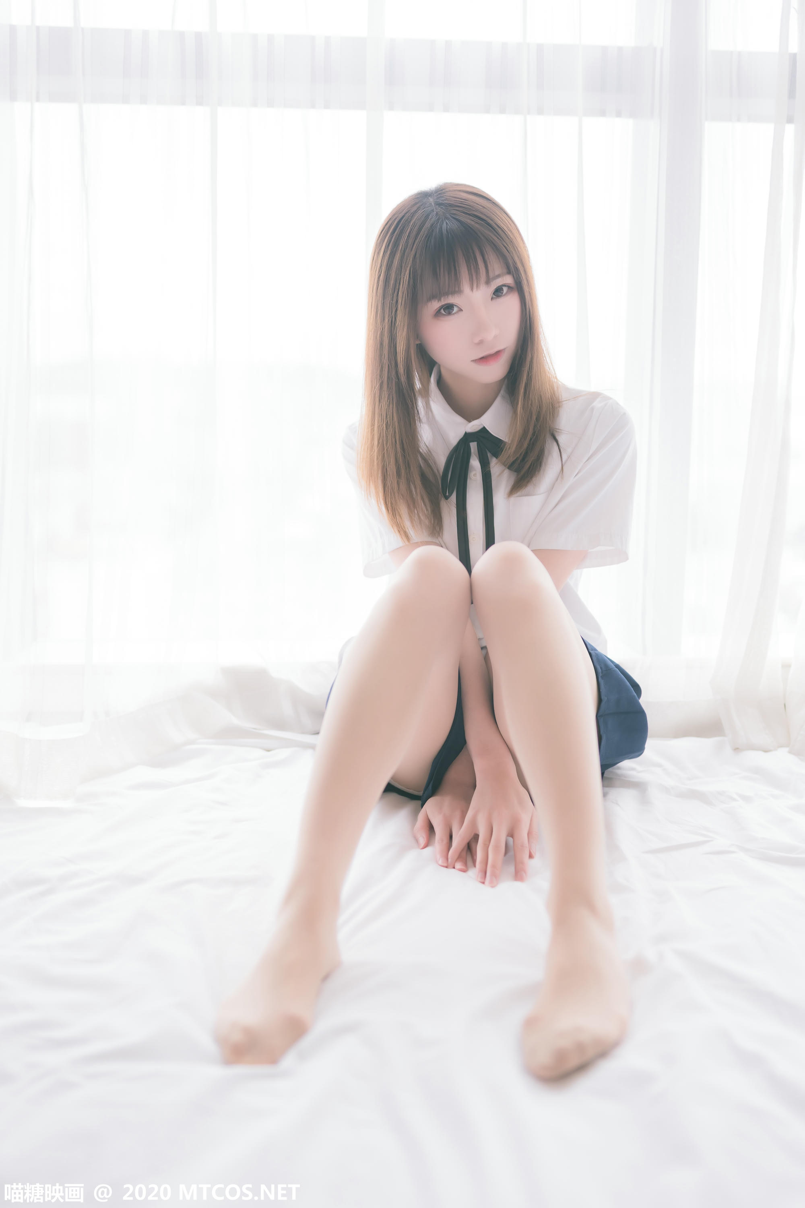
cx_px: 402
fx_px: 1174
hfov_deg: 37.9
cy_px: 604
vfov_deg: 54.4
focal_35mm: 35
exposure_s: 1/160
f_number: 1.8
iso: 500
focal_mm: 35
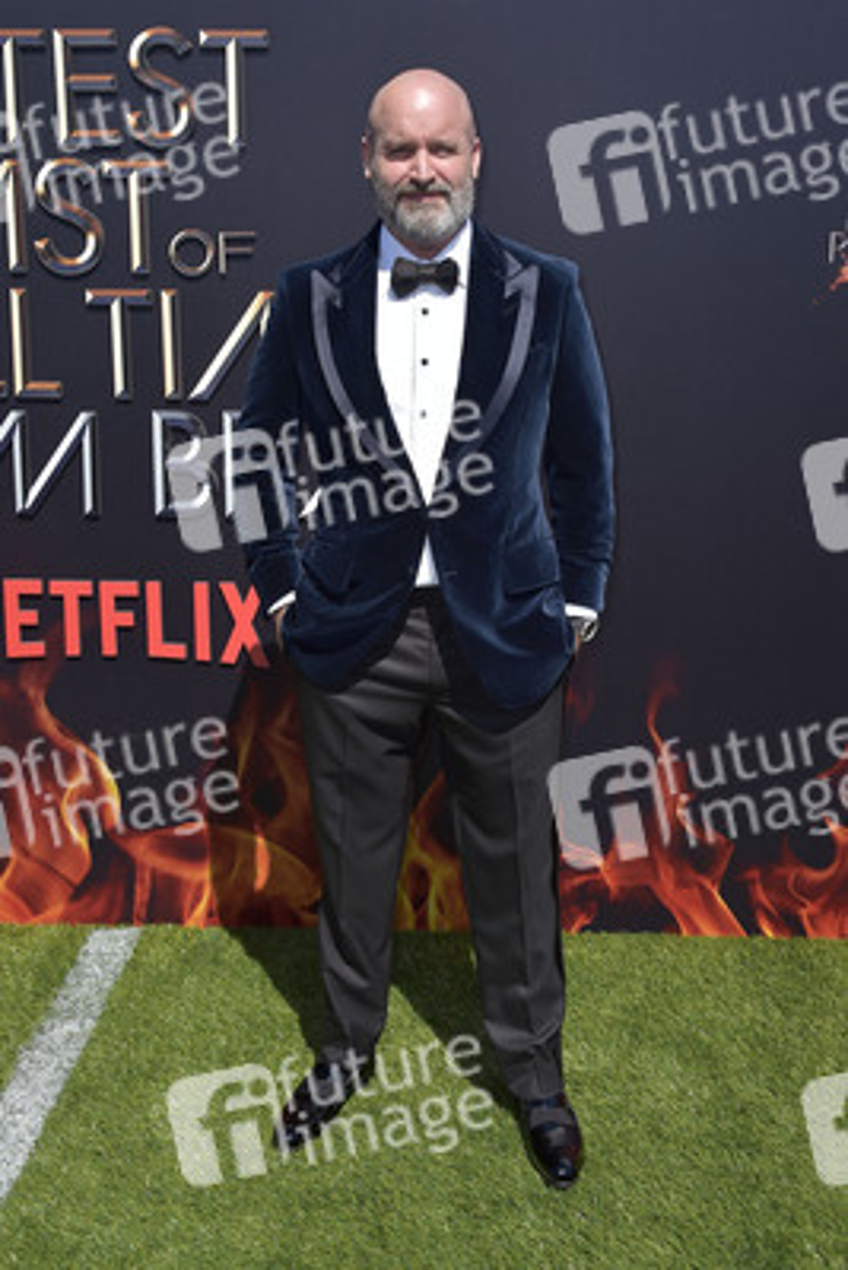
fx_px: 1271
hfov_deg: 36.9
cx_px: 424
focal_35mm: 36
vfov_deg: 53.1
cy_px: 635
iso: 200
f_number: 8
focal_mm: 36
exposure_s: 1/250
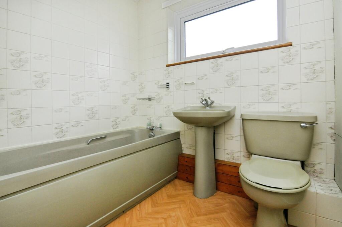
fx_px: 164
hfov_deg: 92.5
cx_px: 171
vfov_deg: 69.6
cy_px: 114
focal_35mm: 17
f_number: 6.3
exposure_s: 1/60
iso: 1000
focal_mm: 11.5
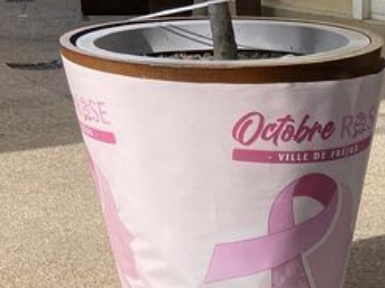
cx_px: -204
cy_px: -117
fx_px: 1123
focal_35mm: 101
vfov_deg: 13.9
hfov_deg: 17.4
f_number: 1.8
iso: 32
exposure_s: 1/1272
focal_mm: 4.25
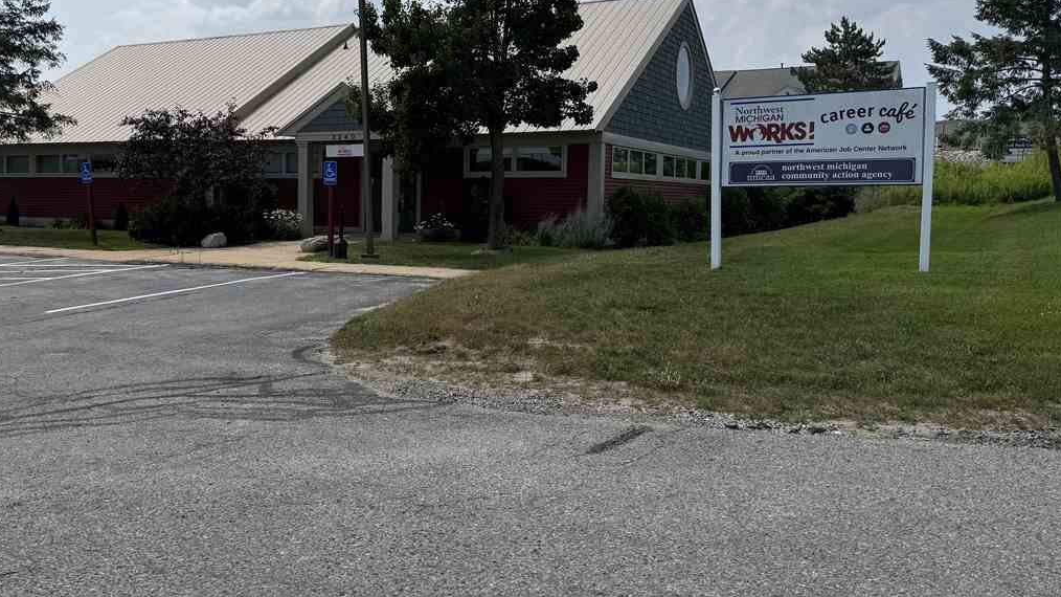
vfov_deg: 35.5
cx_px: 396
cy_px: 246
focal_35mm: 33
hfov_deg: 58.7
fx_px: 928
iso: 80
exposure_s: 1/7092
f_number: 1.78
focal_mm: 6.76
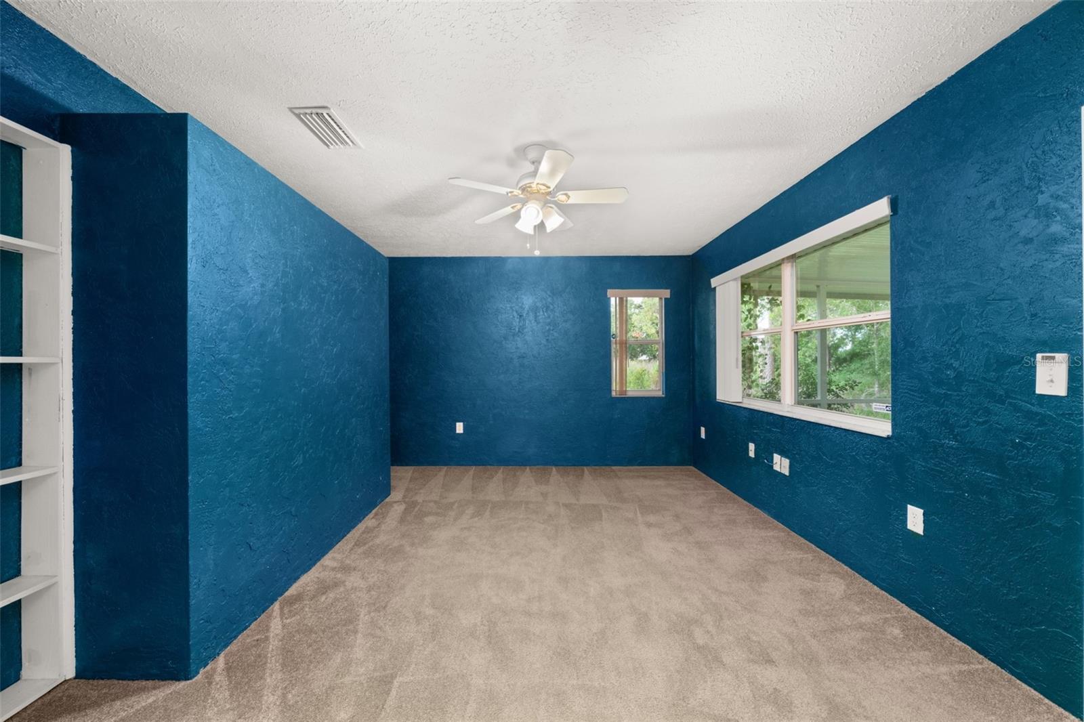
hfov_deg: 112.6
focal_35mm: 12
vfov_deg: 90.0
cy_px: 361
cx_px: 542
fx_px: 361
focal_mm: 12
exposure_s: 1.3
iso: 400
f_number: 11
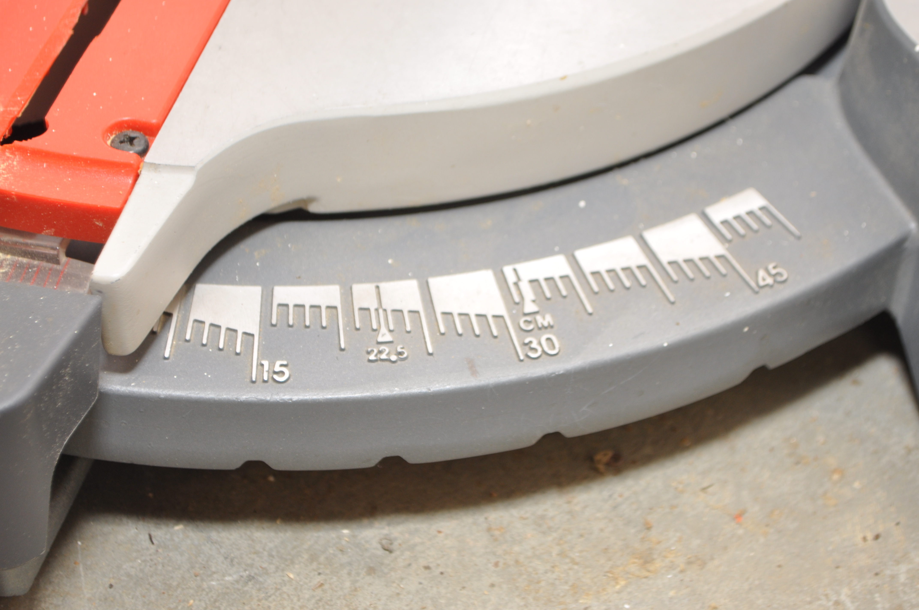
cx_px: 460
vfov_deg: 16.5
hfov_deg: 24.6
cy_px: 305
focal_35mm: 82
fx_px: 2103
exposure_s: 1/15
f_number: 5.6
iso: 400
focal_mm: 55
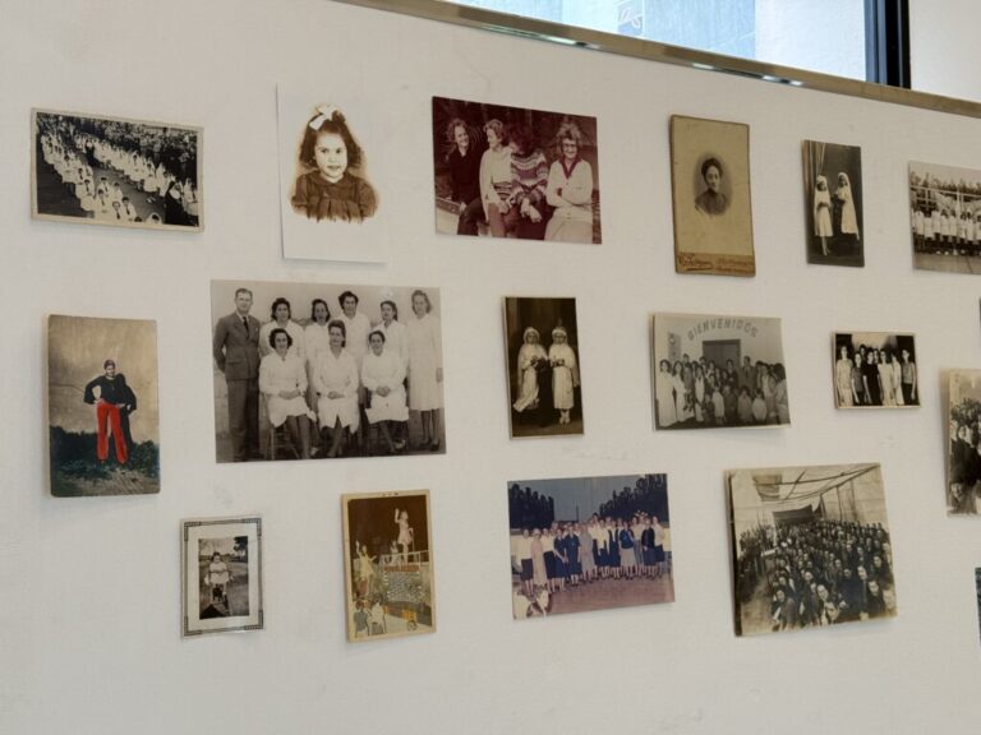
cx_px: 490
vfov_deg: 30.3
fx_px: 1360
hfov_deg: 39.7
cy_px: 368
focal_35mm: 48
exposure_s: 1/50
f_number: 1.78
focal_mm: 6.76
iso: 80
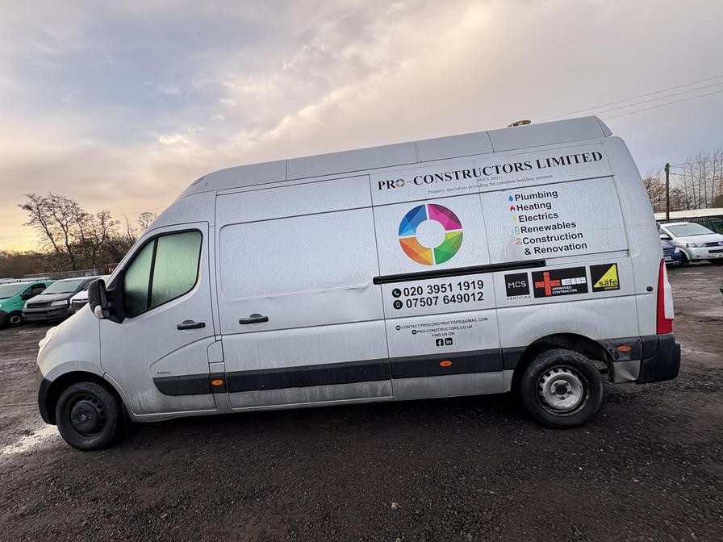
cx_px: 362
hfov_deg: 102.1
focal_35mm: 14
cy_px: 271
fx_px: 292
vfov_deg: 85.7
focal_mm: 2.22
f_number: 2.2
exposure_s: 1/149
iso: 40
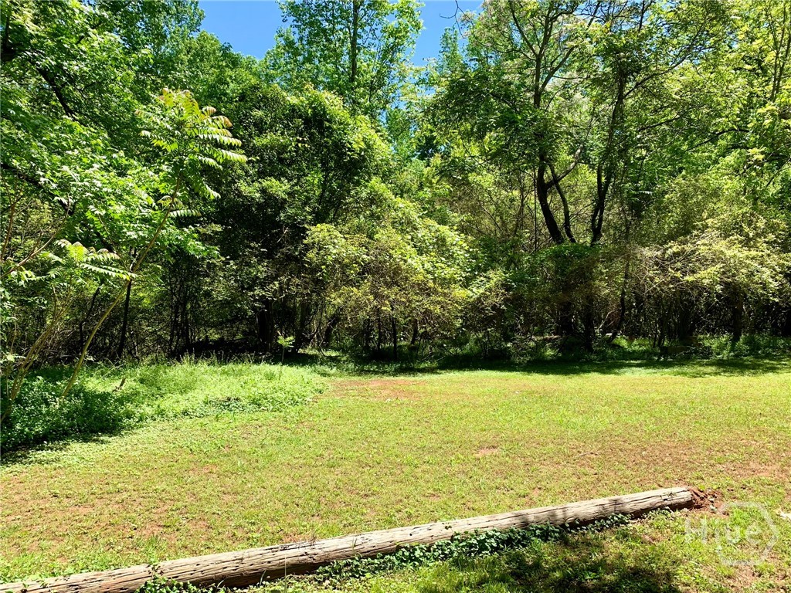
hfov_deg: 67.3
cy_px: 296
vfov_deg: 53.1
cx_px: 396
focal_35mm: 26
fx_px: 594
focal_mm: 4.25
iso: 25
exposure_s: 1/783
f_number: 1.8
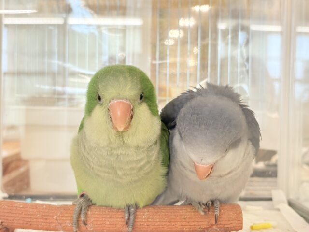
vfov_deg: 28.0
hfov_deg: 36.8
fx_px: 464
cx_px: 154
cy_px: 116
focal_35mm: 52
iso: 64
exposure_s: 1/50
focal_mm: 5.96
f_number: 1.6
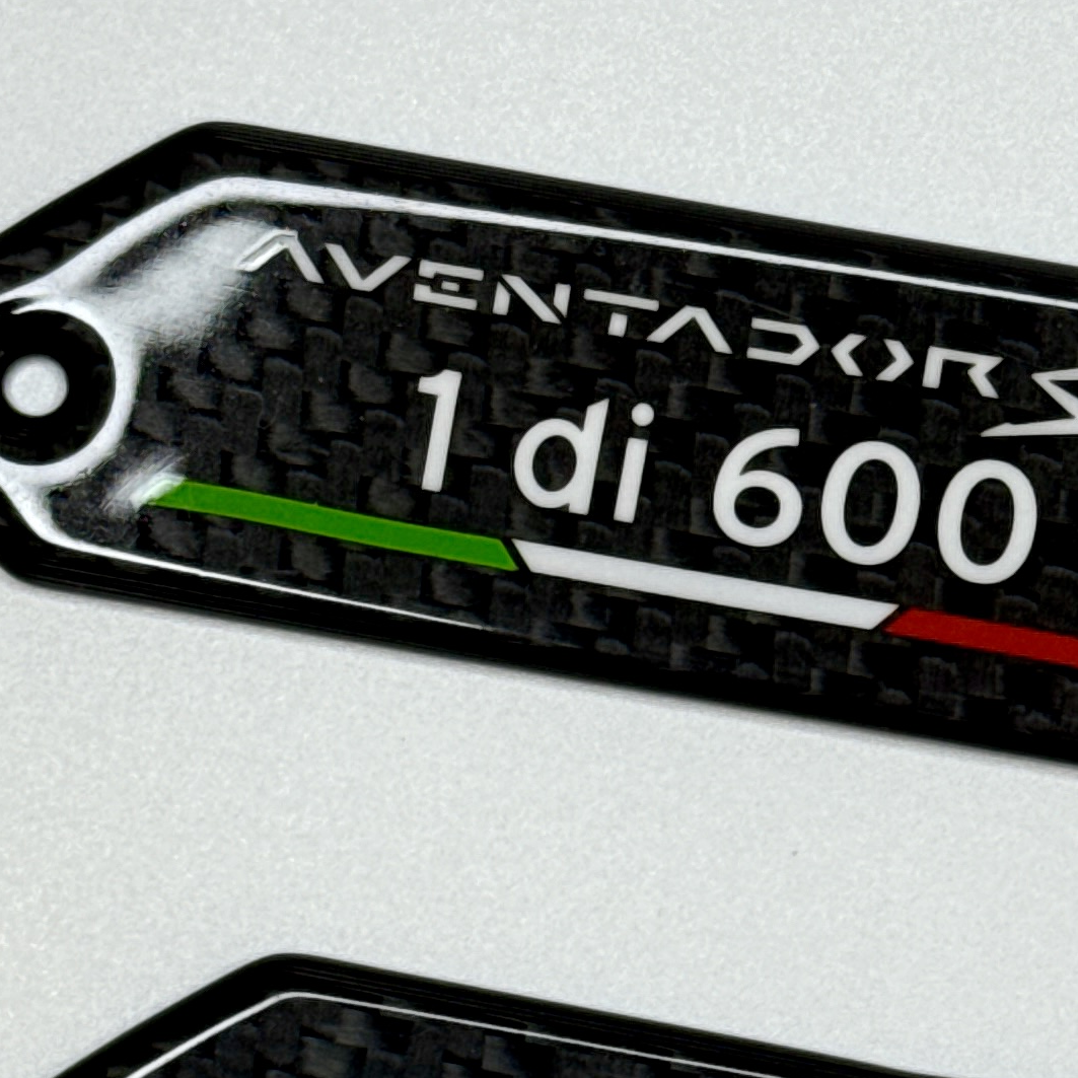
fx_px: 5672
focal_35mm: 161
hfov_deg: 10.8
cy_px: 757
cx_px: 781
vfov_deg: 10.8
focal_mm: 6.76
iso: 50
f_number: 1.78
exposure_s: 1/100
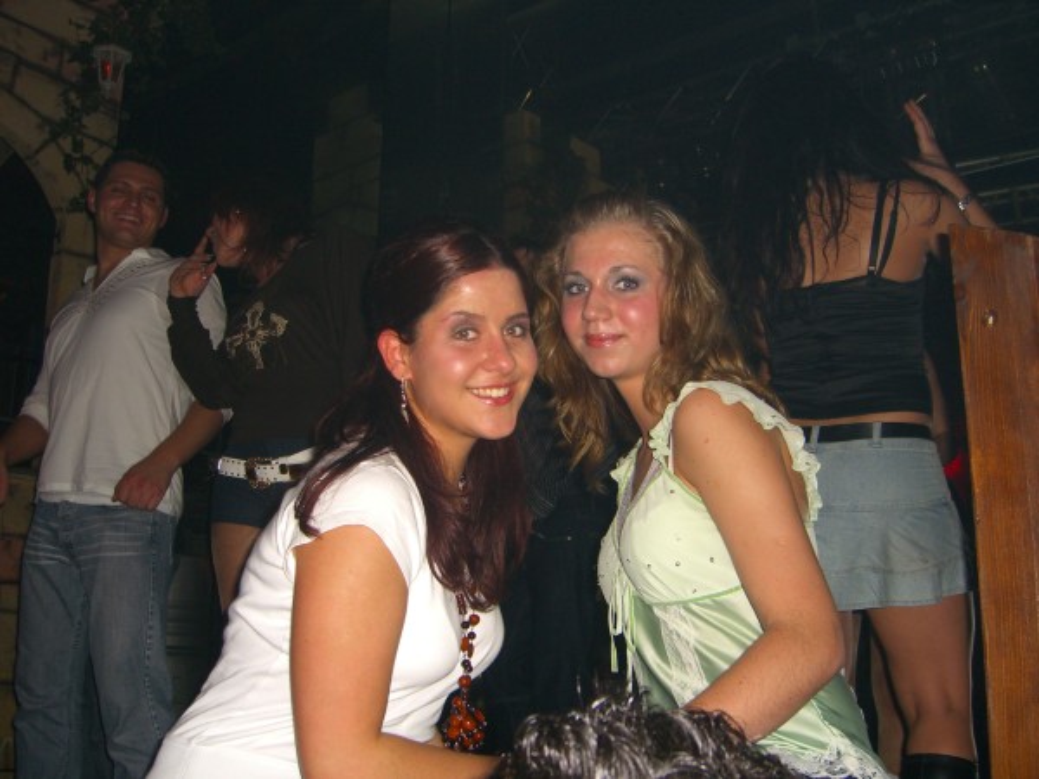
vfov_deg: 37.7
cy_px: 390
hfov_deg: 49.0
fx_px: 1141
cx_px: 520
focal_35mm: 38
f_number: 2.8
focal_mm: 7.9
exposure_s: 1/60
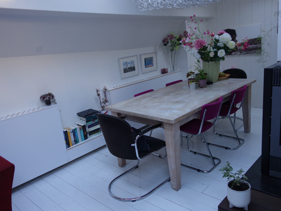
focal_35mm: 28
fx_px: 227
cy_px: 106
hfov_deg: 63.4
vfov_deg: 49.7
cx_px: 140
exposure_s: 1/30
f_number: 2.2
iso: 160
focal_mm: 10.4
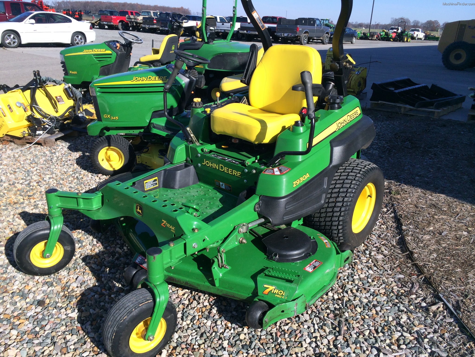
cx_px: 238
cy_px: 178
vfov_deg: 46.8
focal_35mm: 30
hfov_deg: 60.0
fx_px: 412
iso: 50
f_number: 2.2
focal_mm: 4.12
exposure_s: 1/2053
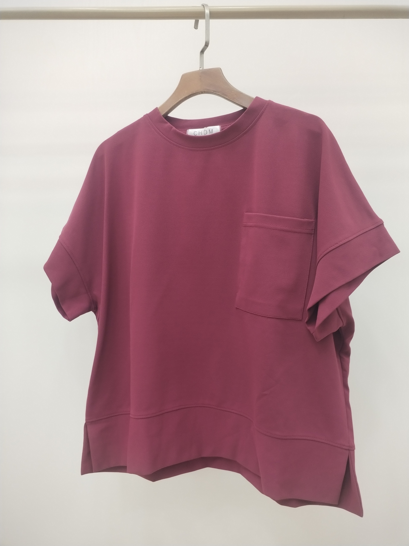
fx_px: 457
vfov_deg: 61.7
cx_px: 204
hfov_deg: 48.2
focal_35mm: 29
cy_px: 273
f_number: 1.8
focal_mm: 4.75
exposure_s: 1/60
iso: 228
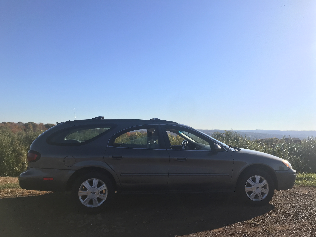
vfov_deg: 49.7
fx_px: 256
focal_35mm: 28
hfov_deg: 63.4
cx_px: 158
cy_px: 118
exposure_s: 1/1996
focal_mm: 3.99
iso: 20
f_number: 1.8
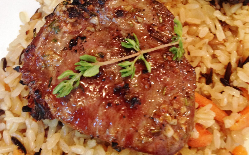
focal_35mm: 54
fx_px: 366
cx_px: 142
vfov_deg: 23.6
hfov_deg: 37.5
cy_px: 29
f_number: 2.4
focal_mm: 4.12
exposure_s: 1/20
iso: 200
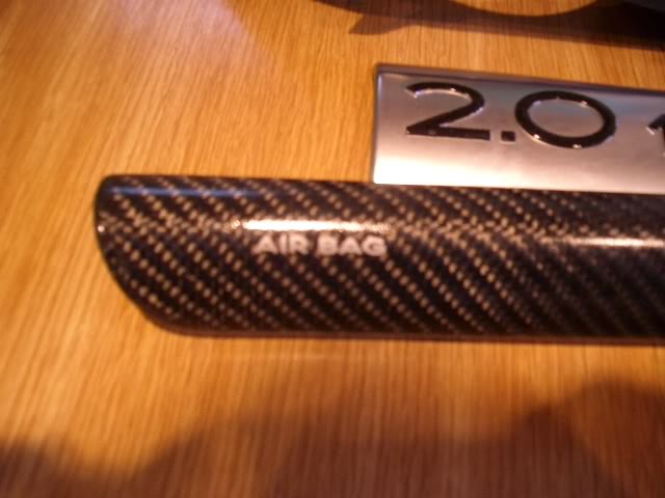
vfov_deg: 40.7
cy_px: 249
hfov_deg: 52.6
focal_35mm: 35
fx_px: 672
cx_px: 332
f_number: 2.6
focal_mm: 5.8
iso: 100
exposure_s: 1/20
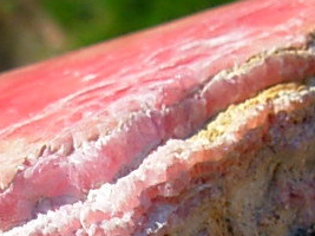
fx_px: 1328
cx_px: 119
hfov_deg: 13.5
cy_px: 229
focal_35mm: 146
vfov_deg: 10.1
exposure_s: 1/592
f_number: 2.9
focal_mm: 6.3
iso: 50
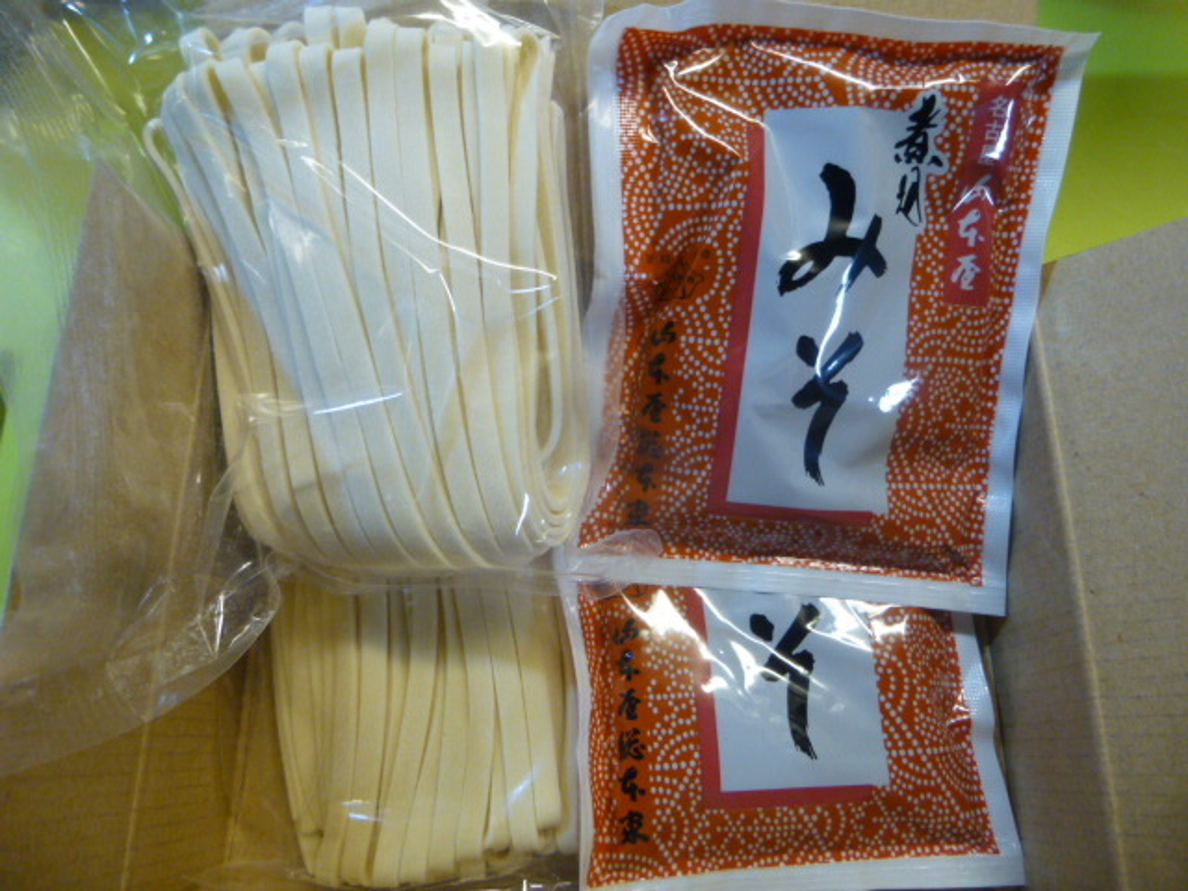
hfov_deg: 69.4
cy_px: 446
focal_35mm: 25
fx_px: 858
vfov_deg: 54.9
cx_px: 594
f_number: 3.1
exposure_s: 1/40
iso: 400
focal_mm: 4.5
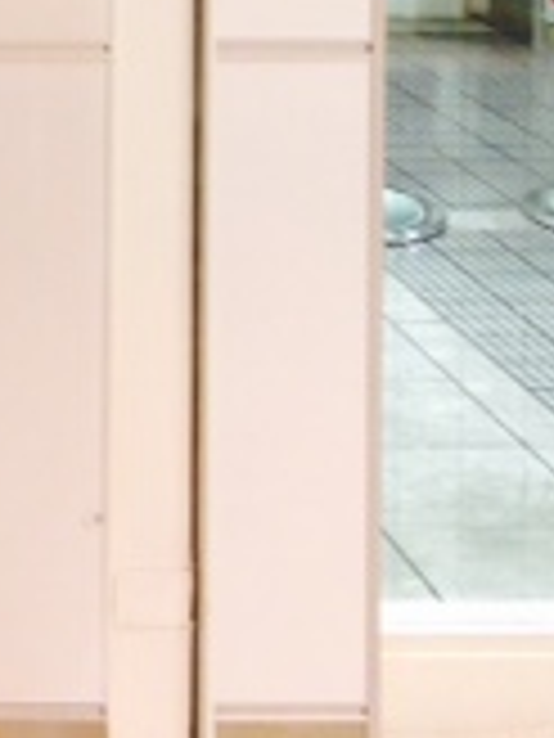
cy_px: -252
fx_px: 2753
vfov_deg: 14.6
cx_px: -432
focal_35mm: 129
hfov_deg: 10.8
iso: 80
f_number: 2.4
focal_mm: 4.12
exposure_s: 1/20
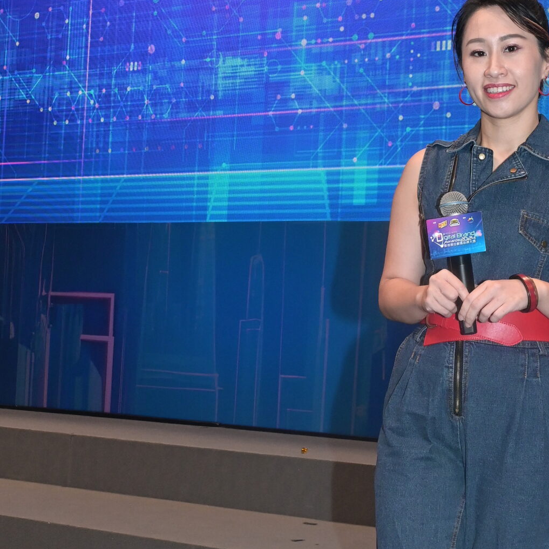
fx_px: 1382
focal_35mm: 77
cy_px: 295
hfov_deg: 22.3
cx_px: 391
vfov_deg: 22.5
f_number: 7.1
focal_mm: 24
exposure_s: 1/200
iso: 1250
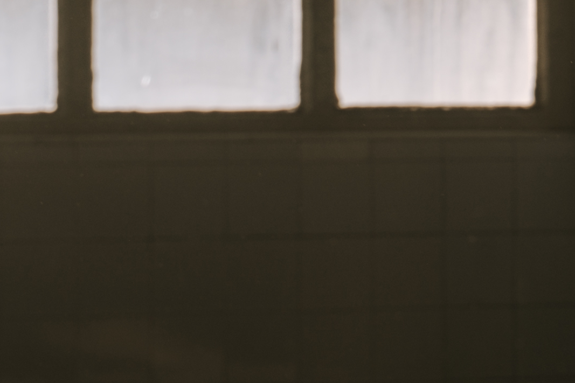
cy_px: -33
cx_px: 1089
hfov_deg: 6.4
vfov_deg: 4.4
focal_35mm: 315
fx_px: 5030
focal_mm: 56
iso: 100
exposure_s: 1/125
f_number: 6.3
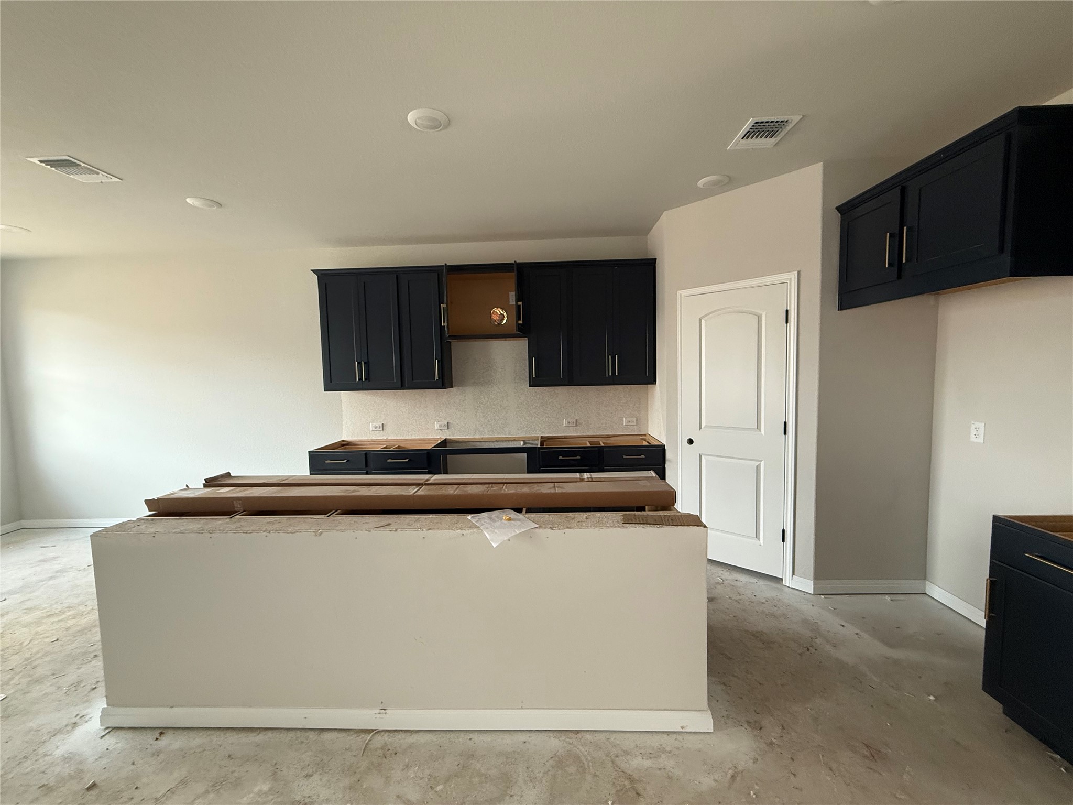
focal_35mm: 14
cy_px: 402
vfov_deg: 85.7
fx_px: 434
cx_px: 536
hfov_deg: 102.1
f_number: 2.2
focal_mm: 2.22
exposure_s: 1/89
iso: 400
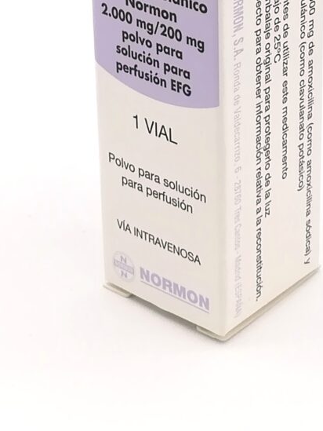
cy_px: 62
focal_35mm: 123
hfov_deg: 12.0
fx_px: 1530
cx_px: 238
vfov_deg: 15.9
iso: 50
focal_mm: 3.83
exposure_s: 1/479
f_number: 2.2
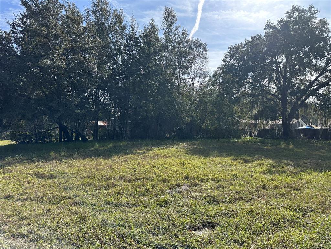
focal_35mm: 24
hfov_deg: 71.6
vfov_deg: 56.8
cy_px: 124
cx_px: 166
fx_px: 229
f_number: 1.78
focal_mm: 6.86
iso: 80
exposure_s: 1/2732
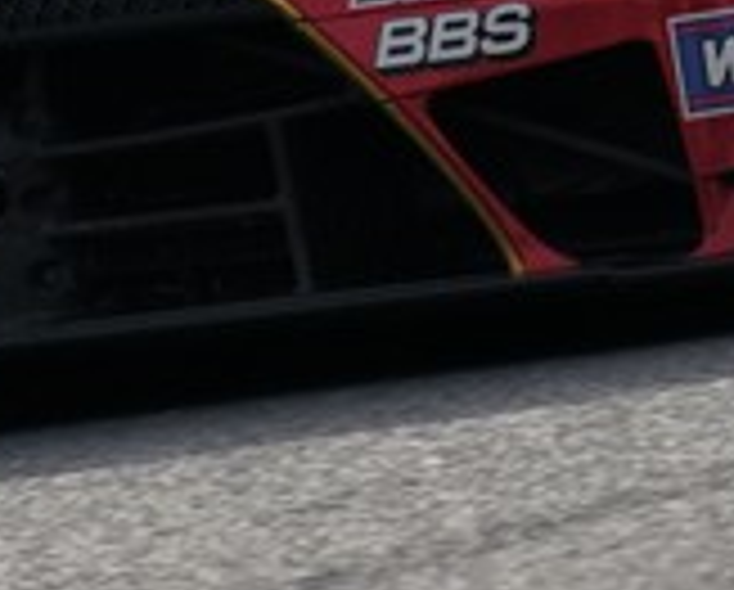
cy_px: -419
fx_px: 54058
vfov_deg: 0.6
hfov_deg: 0.8
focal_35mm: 2484
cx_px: 401
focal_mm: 600
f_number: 6.3
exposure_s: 1/640
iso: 200
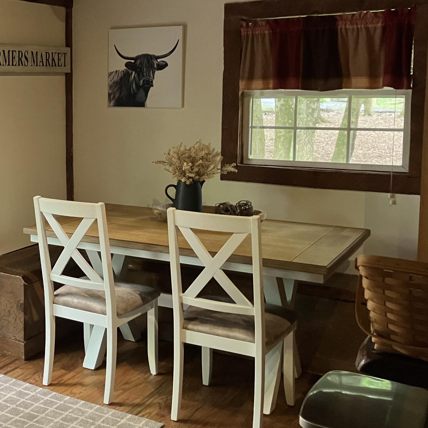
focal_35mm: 50
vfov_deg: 33.8
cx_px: -4
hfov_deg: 31.4
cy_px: 151
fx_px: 699
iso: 200
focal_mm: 3.99
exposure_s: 1/60
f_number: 1.8
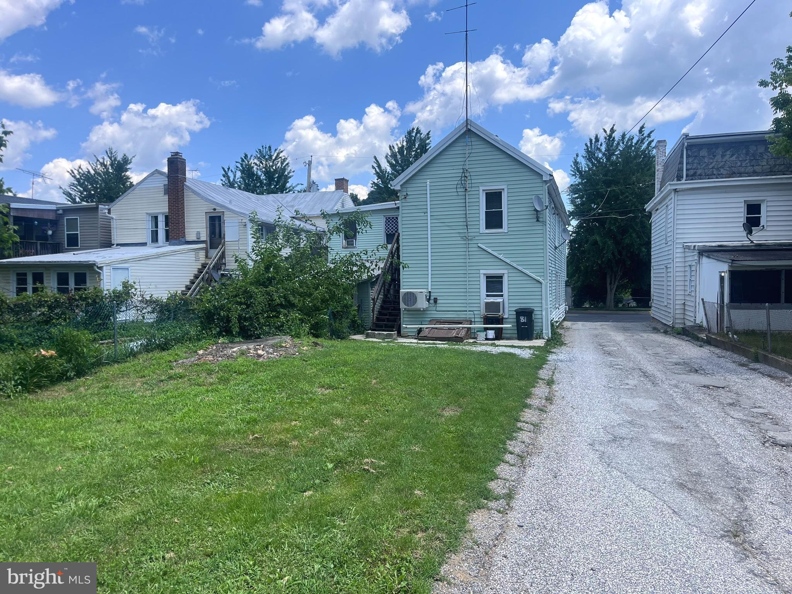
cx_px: 396
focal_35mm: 26
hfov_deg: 67.3
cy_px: 297
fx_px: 595
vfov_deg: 53.1
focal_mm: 5.1
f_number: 1.6
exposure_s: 1/2632
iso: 50
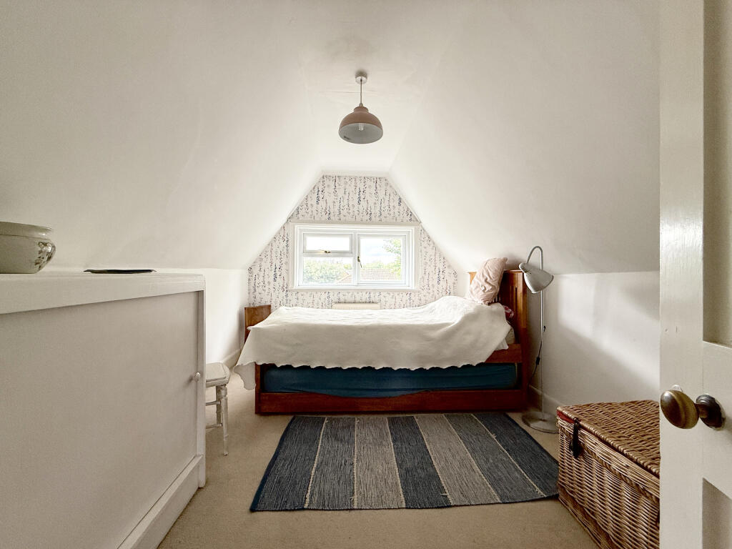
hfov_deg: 102.1
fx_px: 296
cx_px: 366
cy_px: 274
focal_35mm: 14
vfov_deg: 85.7
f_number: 2.2
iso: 100
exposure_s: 1/99
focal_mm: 2.22
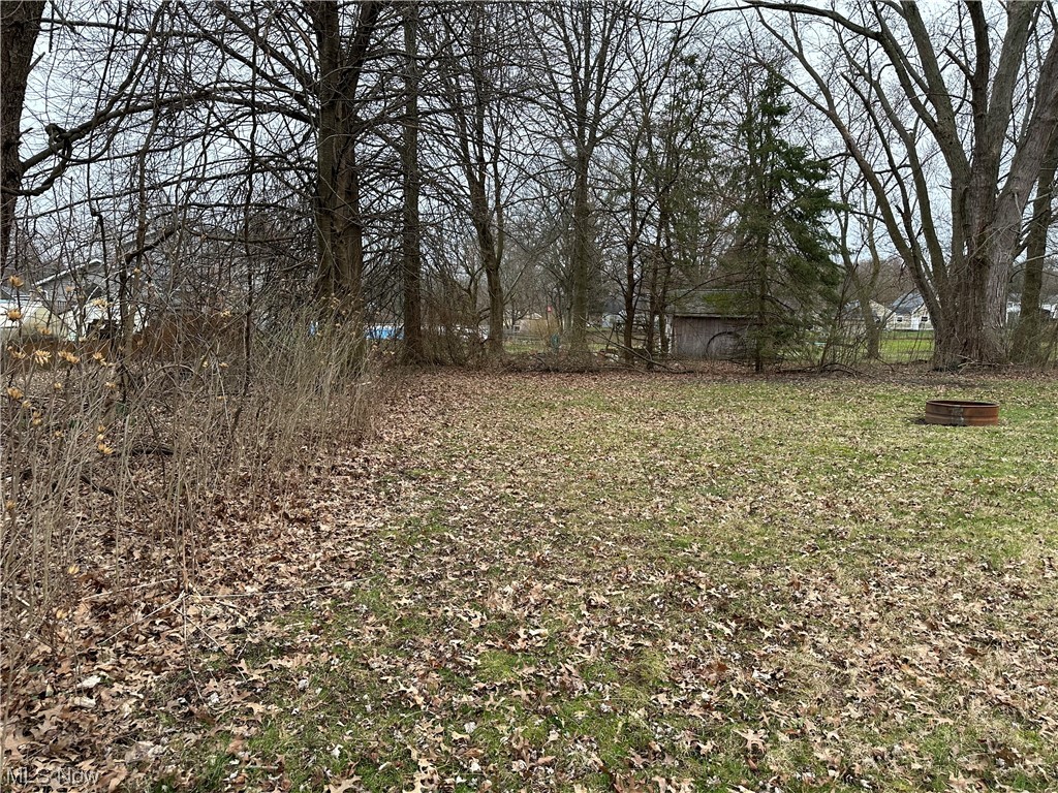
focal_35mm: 24
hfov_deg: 71.6
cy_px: 396
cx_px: 529
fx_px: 734
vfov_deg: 56.8
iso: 125
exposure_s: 1/121
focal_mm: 6.86
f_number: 1.78
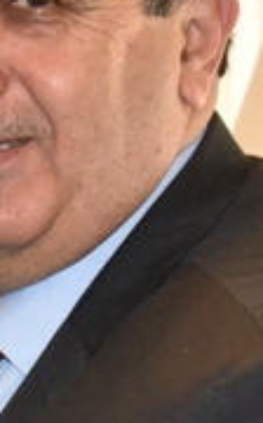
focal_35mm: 290
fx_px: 3336
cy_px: 372
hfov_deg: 4.3
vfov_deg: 7.2
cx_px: -582
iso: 2500
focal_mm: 50
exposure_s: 1/250
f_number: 8
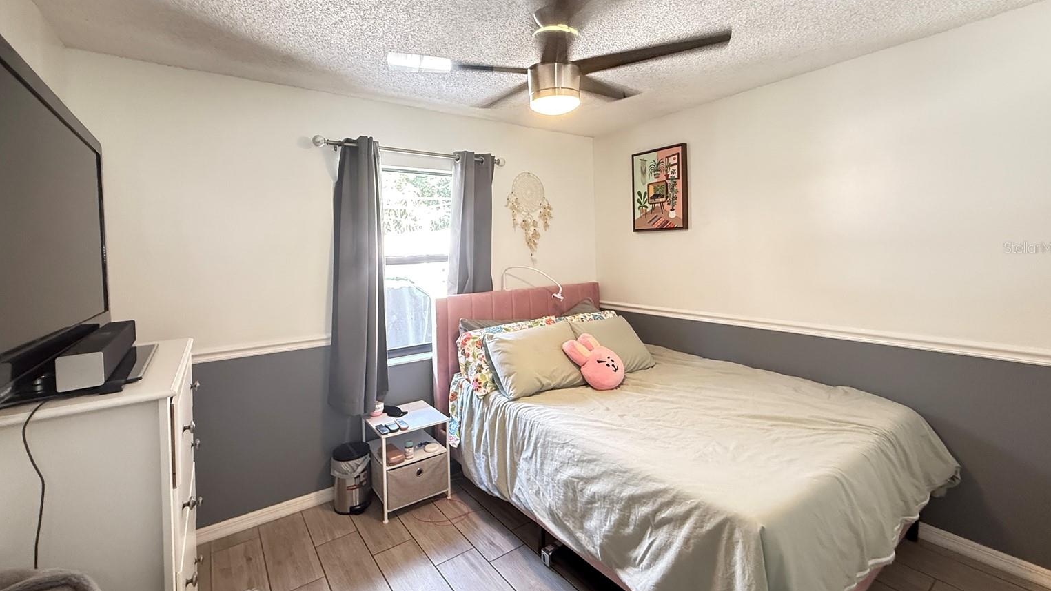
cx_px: 518
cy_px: 247
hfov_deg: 99.4
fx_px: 446
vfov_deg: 66.7
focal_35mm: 16
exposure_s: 1/60
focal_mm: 2.22
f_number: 2.2
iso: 640
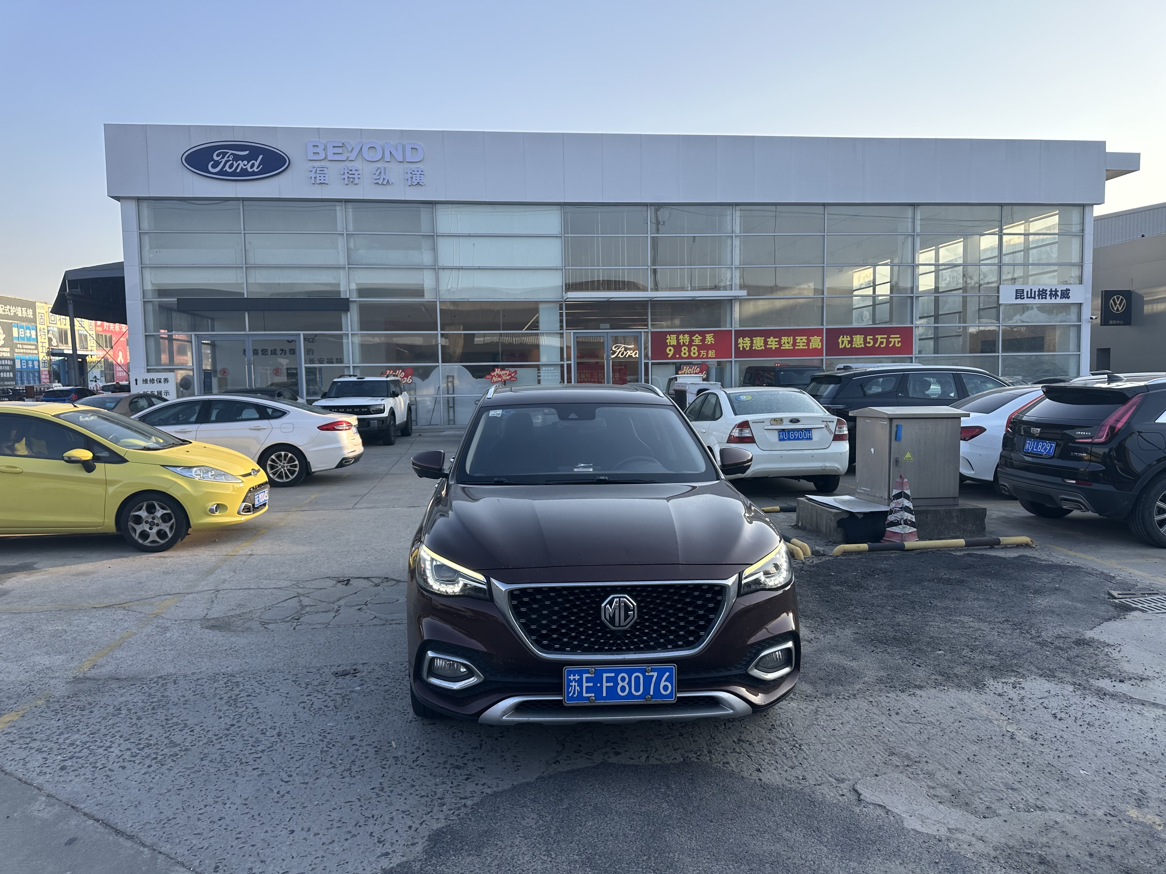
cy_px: 437
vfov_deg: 56.8
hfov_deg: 71.6
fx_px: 808
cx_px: 583
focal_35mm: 24
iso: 80
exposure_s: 1/1009
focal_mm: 6.86
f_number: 1.78
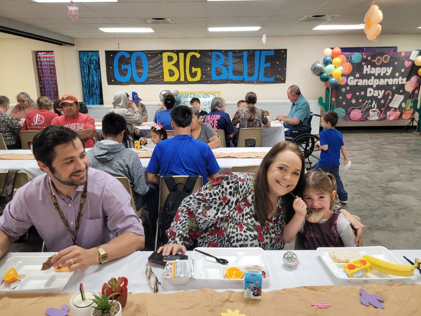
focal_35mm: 26
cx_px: 210
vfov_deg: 53.1
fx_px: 316
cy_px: 158
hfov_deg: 67.3
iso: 250
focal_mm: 5.4
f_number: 1.8
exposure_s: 1/120
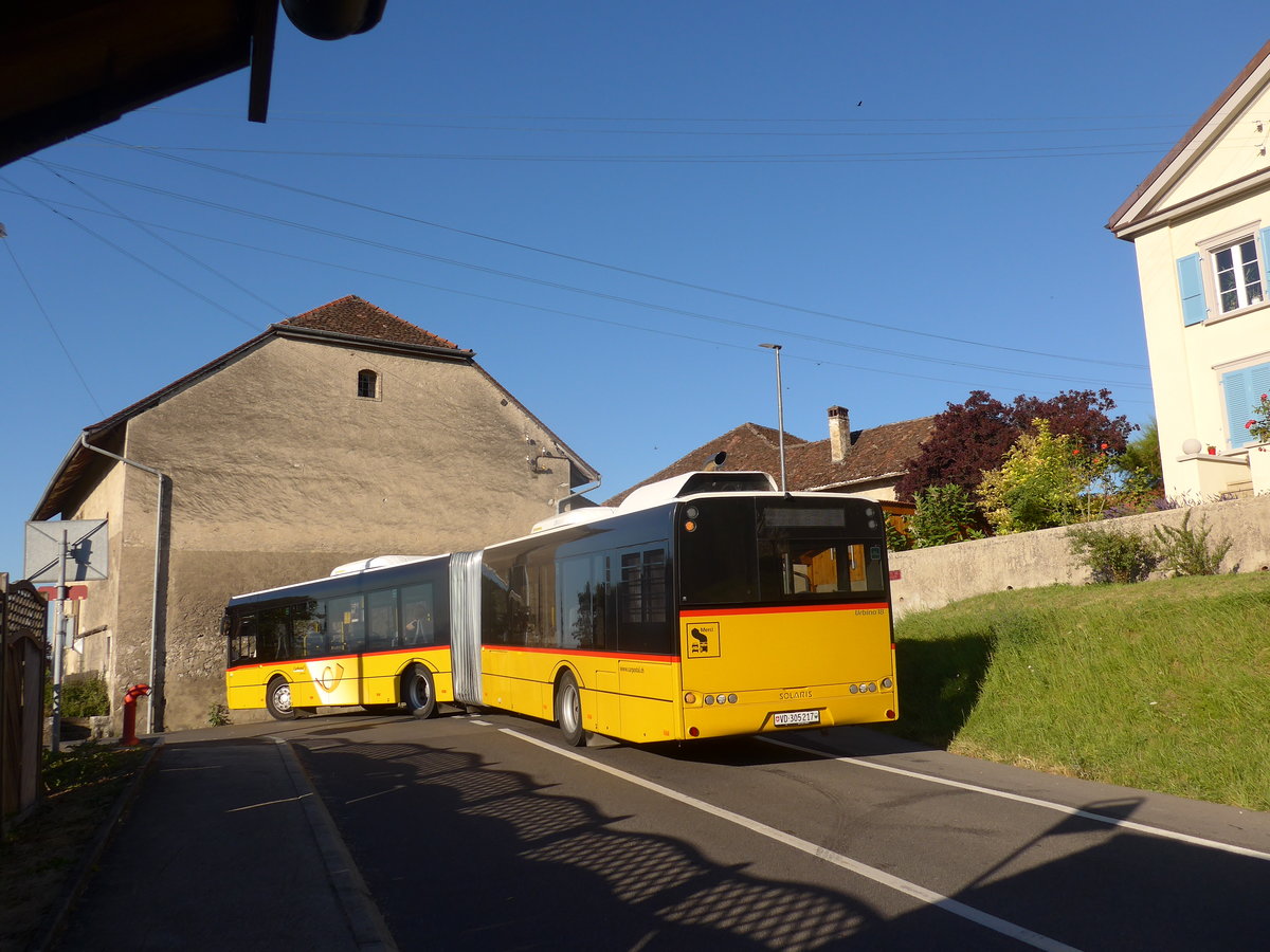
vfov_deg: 48.2
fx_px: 1064
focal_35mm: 29
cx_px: 635
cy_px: 476
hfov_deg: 61.7
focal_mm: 6
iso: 80
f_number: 2.8
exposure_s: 1/1300
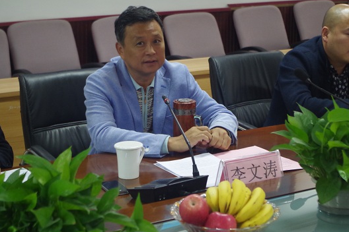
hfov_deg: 23.6
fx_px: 834
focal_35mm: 86
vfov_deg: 15.9
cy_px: 112
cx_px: 172
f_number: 5.6
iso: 1600
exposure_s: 1/15
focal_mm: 55
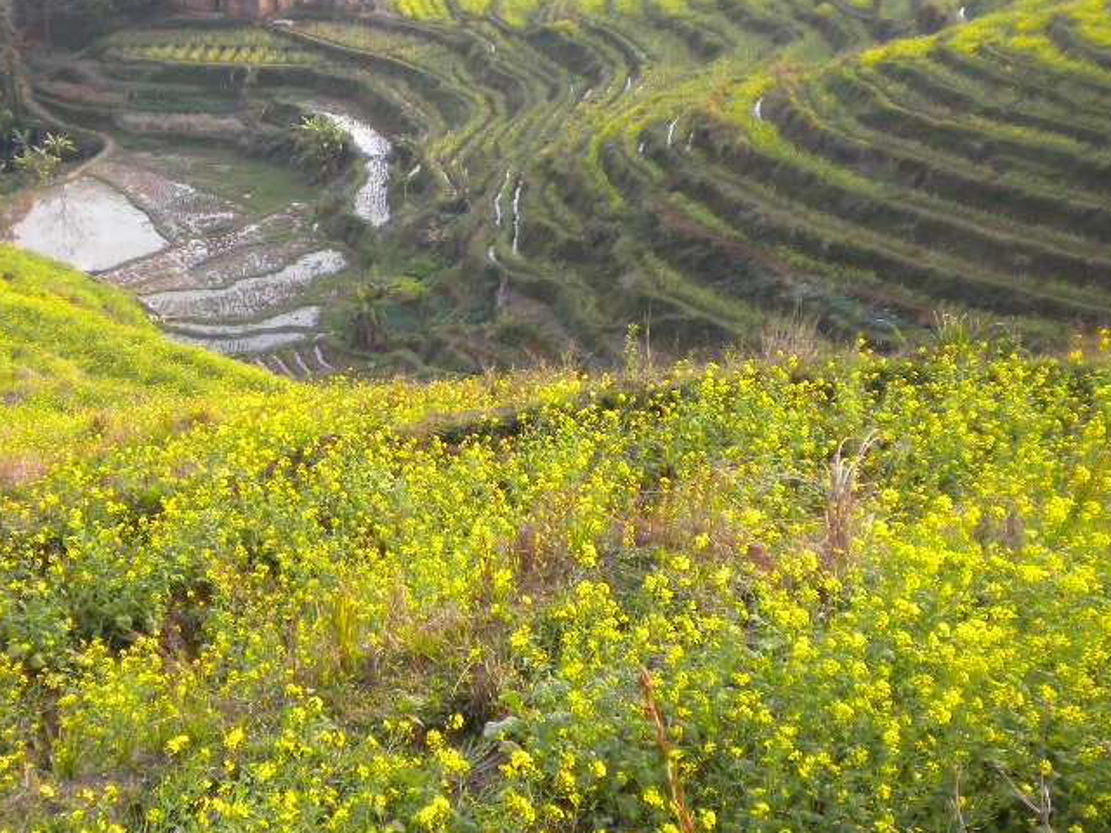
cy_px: 352
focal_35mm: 56
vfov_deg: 26.1
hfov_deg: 34.0
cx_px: 373
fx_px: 1797
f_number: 3.1
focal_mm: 6.3
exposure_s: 1/202
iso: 80
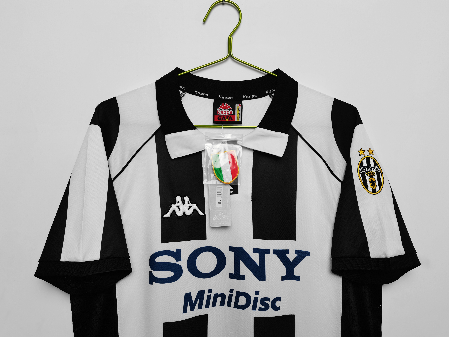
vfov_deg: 53.1
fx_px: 337
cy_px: 168
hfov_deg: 67.3
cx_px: 224
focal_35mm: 26
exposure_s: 1/100
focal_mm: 5.58
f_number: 1.8
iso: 64
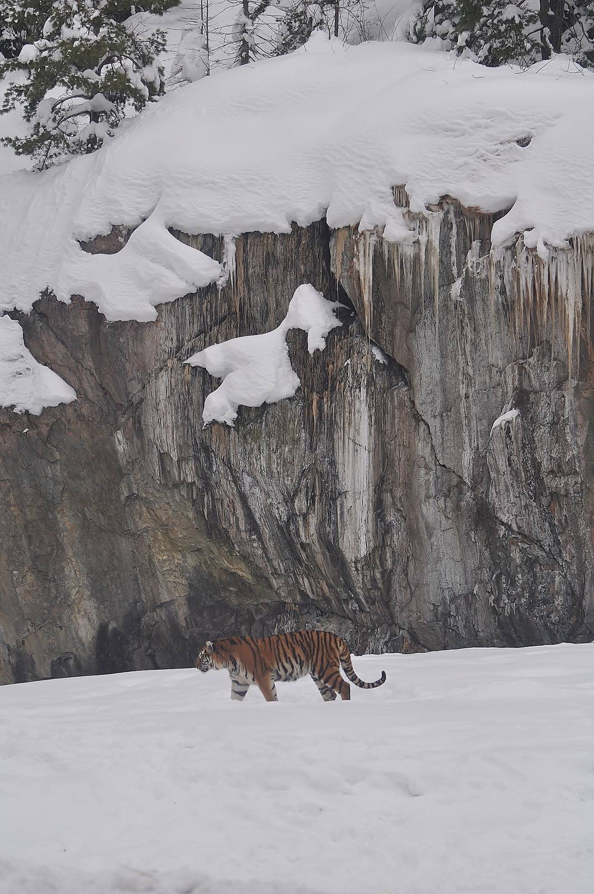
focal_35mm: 117
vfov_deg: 17.5
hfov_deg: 11.7
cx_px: 297
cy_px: 447
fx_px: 2902
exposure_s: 1/1000
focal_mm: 78
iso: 450
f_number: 4.5
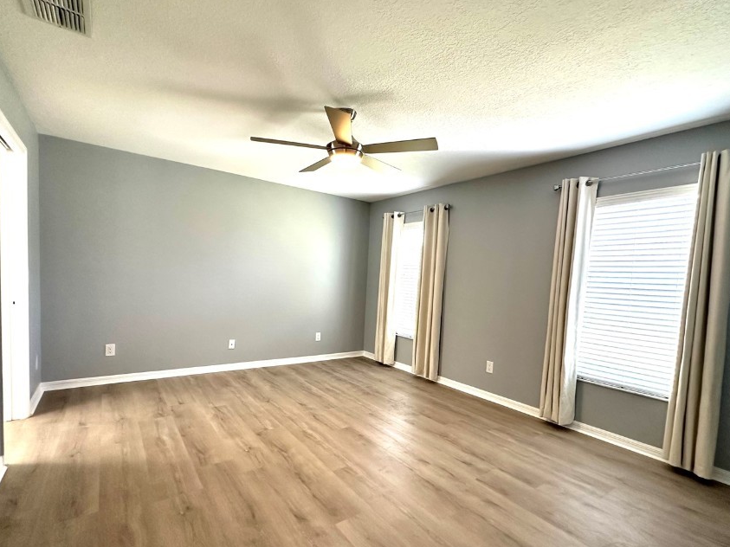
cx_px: 369
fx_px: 358
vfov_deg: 74.5
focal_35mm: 17
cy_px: 301
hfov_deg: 91.0
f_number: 2.2
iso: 250
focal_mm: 2.22
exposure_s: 1/120
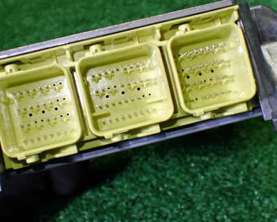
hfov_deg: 33.0
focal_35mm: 57
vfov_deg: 26.6
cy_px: 91
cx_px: 141
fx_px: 467
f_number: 2.7
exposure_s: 1/160
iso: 250
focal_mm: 6.83
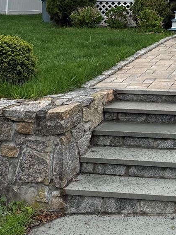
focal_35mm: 65
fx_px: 441
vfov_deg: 27.1
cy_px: -31
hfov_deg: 20.5
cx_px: 234
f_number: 1.78
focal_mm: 6.76
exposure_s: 1/1727
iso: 100
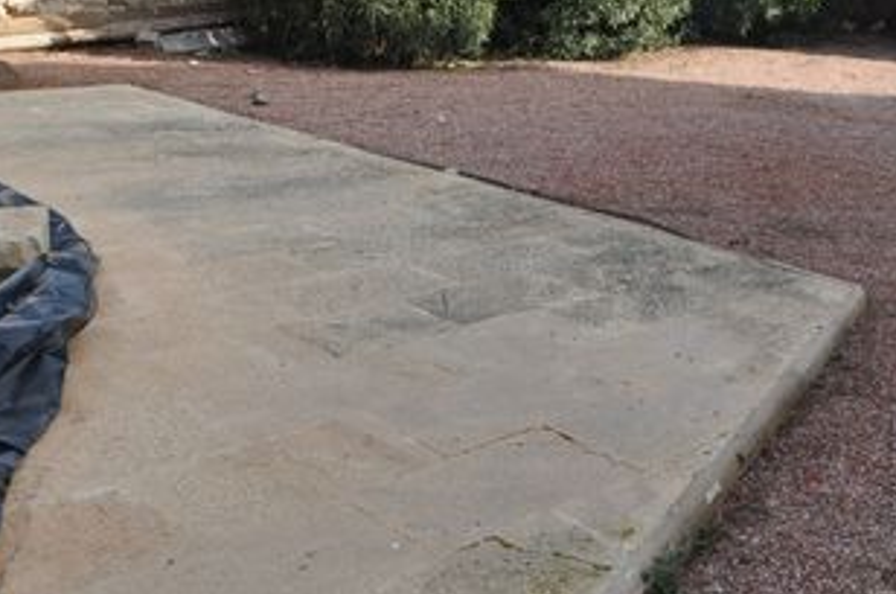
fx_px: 1143
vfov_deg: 27.6
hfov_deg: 38.5
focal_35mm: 46
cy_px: 16
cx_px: 877
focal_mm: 10
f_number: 8
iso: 200
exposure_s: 1/250
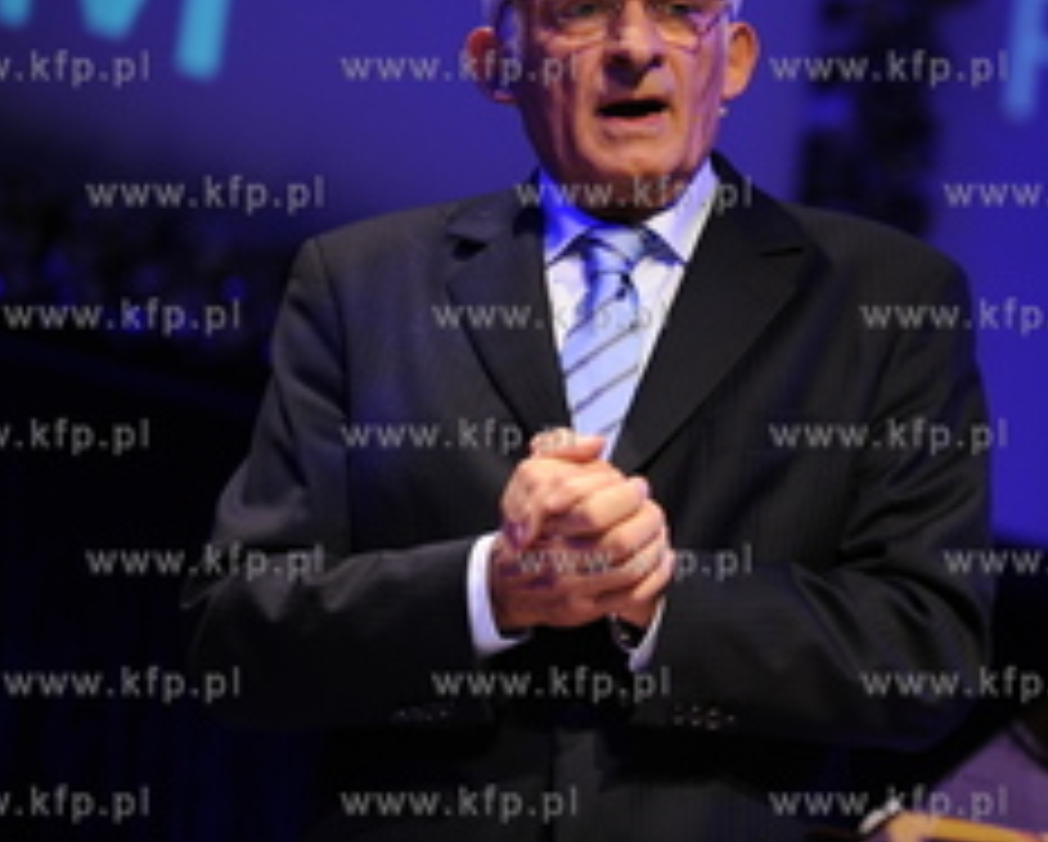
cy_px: 252
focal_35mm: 193
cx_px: 792
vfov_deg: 8.0
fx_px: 5994
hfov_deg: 10.0
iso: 800
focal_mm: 120
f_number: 2.8
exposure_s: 1/125
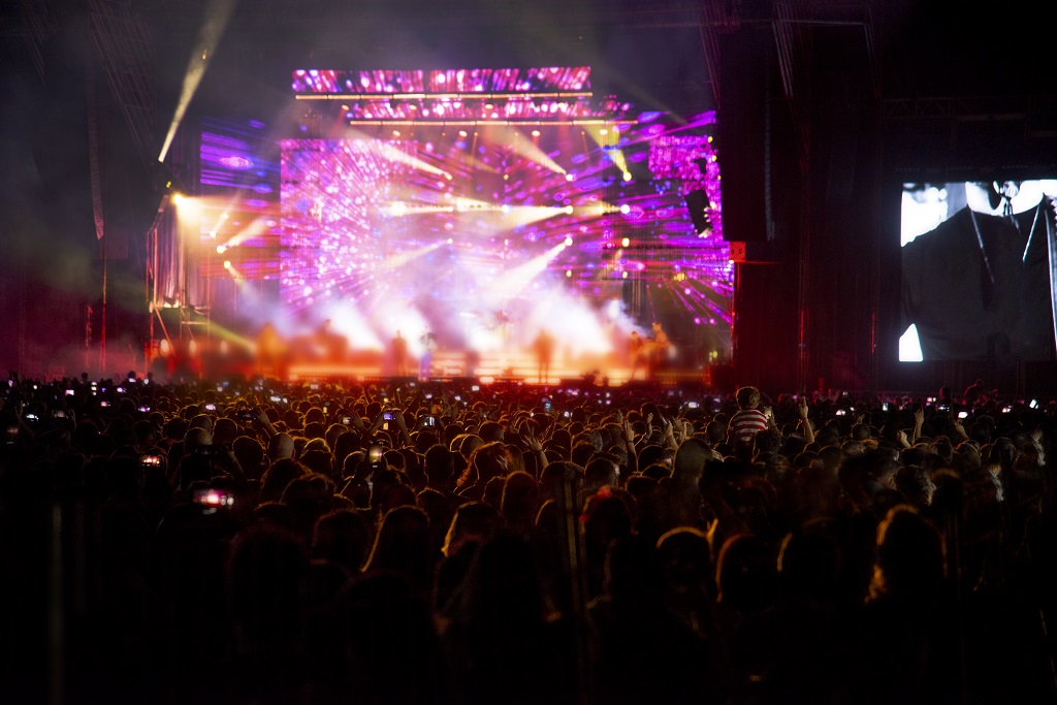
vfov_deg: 11.4
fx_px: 3524
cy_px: 352
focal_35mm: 120
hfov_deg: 17.1
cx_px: 528
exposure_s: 1/100
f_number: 4
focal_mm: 120
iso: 1250
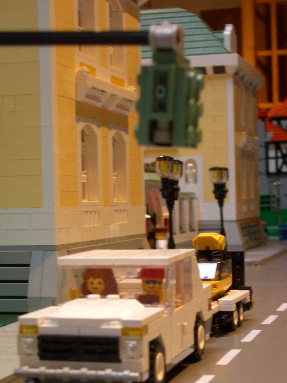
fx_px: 895
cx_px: 183
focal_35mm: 81
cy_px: 234
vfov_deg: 24.1
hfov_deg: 18.2
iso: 100
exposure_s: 1/15
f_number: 3.5
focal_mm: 10.2
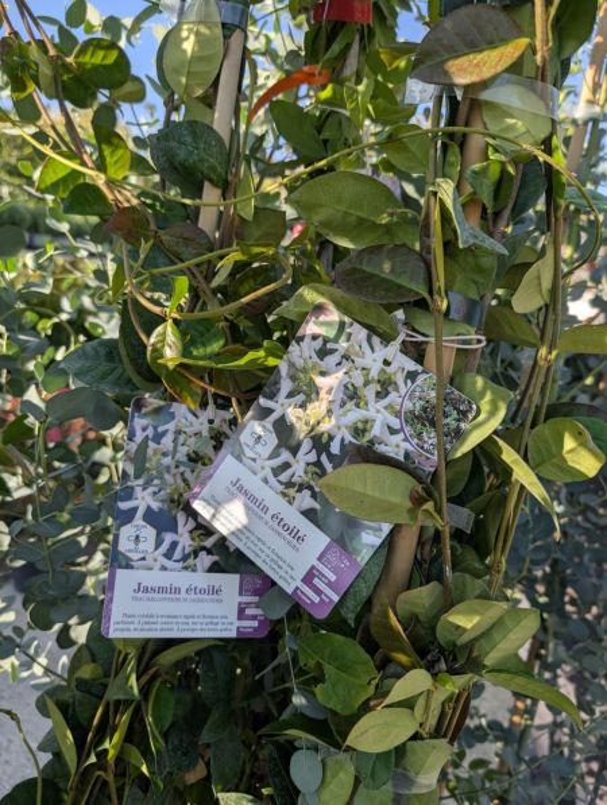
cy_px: 402
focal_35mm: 24
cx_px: 304
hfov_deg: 57.0
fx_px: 559
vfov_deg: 71.5
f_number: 1.68
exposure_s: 1/371
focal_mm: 6.9
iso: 20
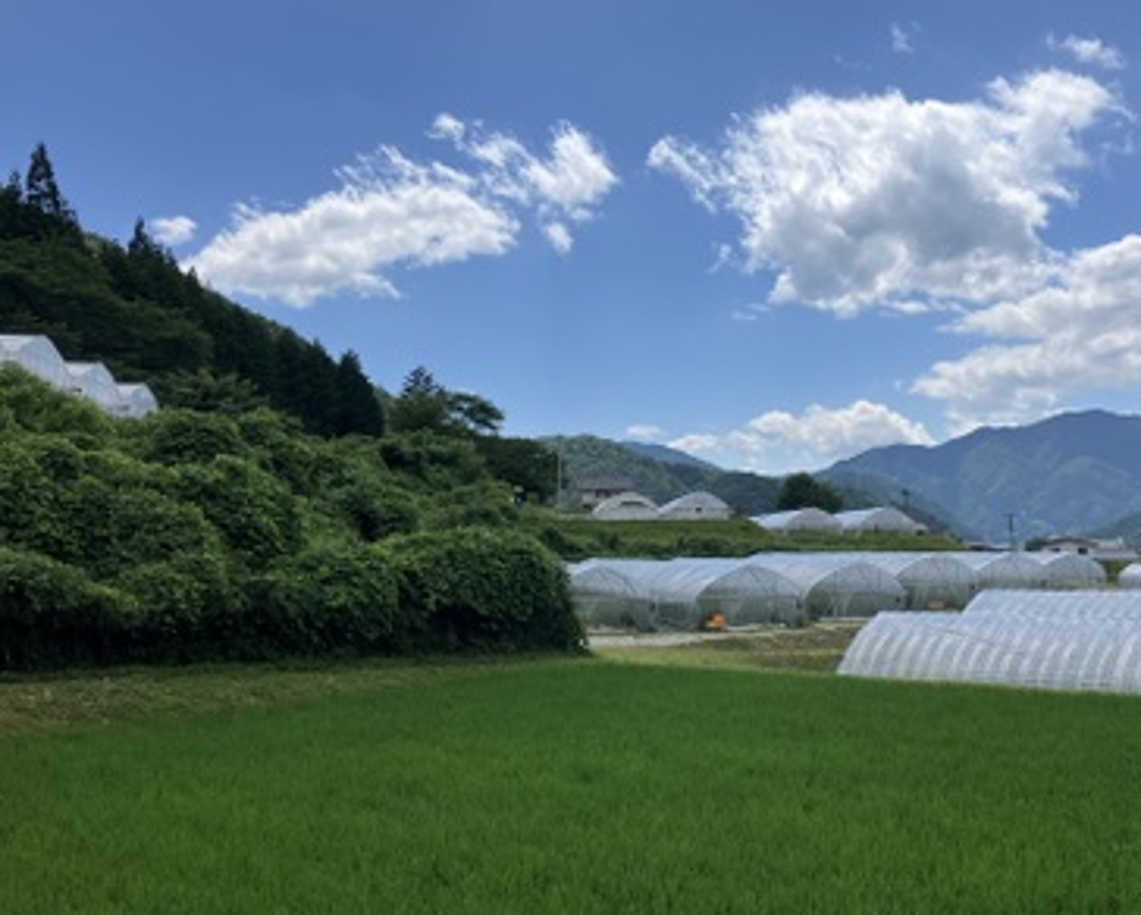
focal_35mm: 36
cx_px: 696
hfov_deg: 49.9
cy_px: 508
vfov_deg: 41.2
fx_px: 1217
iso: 32
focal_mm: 3.99
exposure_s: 1/3472
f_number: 1.8
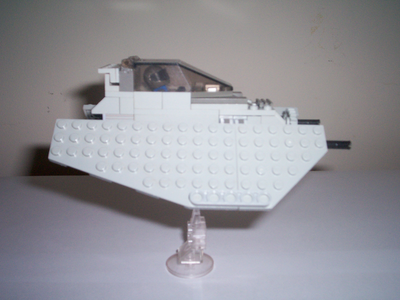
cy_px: 150
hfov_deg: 51.4
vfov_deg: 39.7
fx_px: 416
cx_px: 200
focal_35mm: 36
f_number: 4.5
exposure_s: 1/64
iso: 140
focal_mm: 5.9
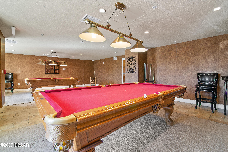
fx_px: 101
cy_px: 76
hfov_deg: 96.7
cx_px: 114
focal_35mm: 16
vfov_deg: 73.8
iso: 400
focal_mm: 16
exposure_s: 1/5
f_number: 8
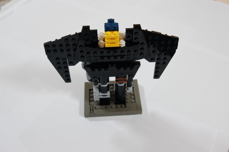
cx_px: 114
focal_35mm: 42
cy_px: 76
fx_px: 267
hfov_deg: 46.4
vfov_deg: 31.8
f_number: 5.6
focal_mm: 28
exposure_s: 1/10
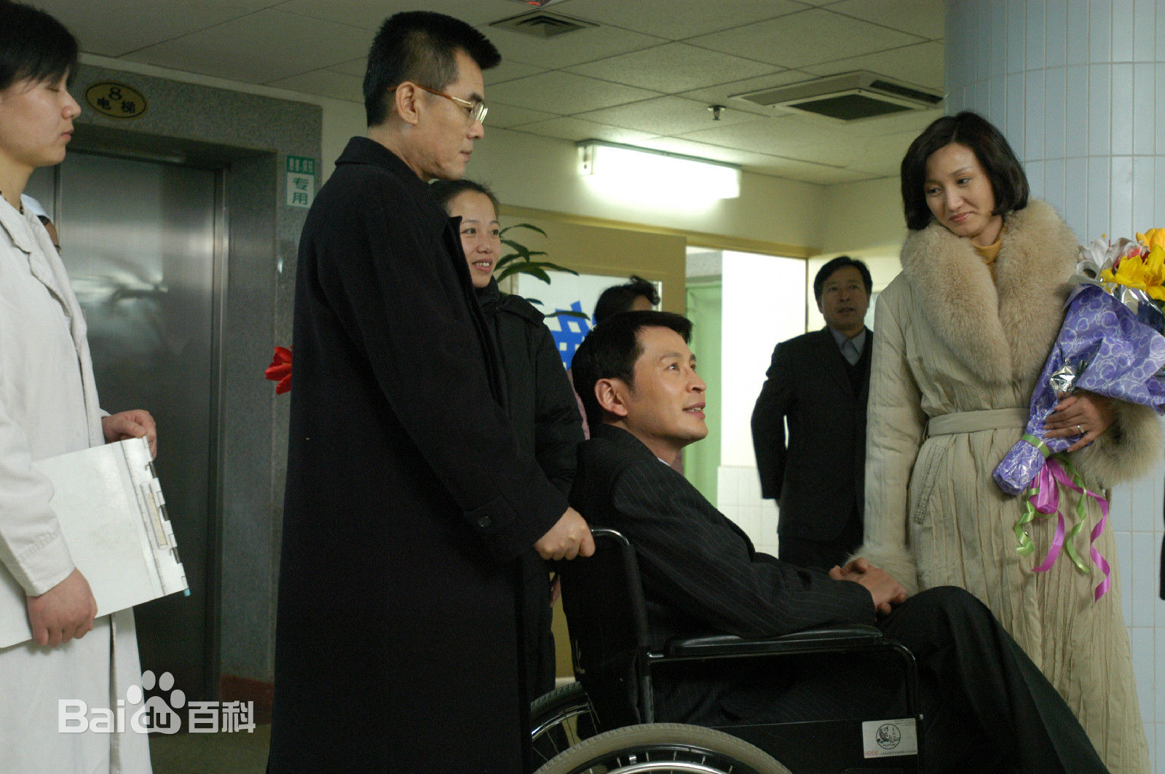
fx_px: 1697
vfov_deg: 25.7
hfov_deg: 37.9
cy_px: 387
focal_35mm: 52
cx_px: 582
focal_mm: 35
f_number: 3.5
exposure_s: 1/80
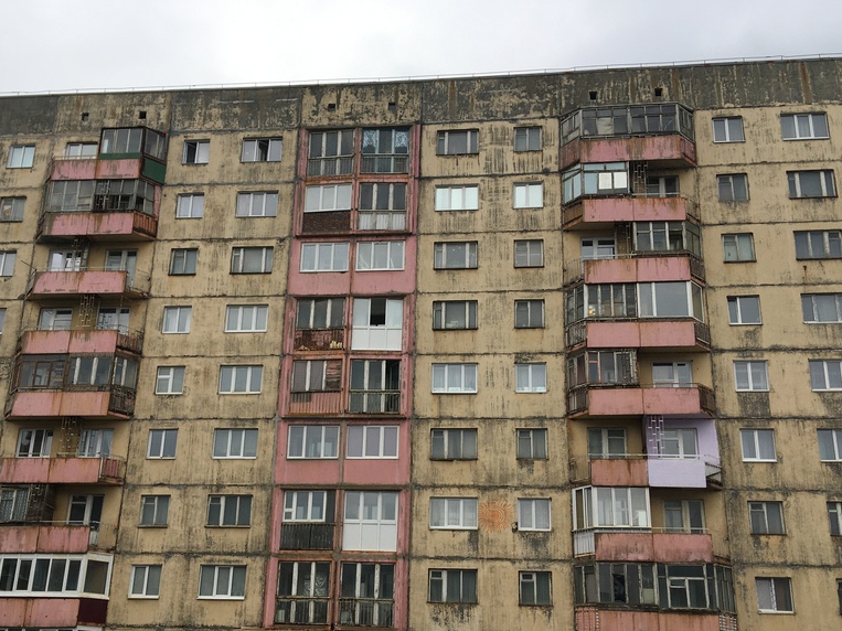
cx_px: 380
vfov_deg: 37.4
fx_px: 924
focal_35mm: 38
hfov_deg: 48.9
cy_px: 404
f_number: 2.2
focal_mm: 4.15
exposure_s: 1/255
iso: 25
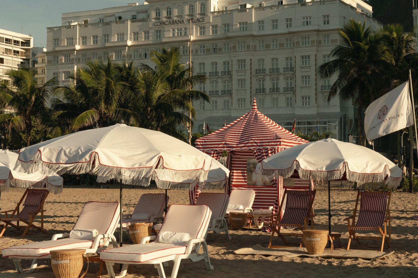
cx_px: 230
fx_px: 812
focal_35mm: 70
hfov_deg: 28.8
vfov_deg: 19.4
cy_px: 99
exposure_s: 1/8000
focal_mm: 46
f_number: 7.1
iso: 2500
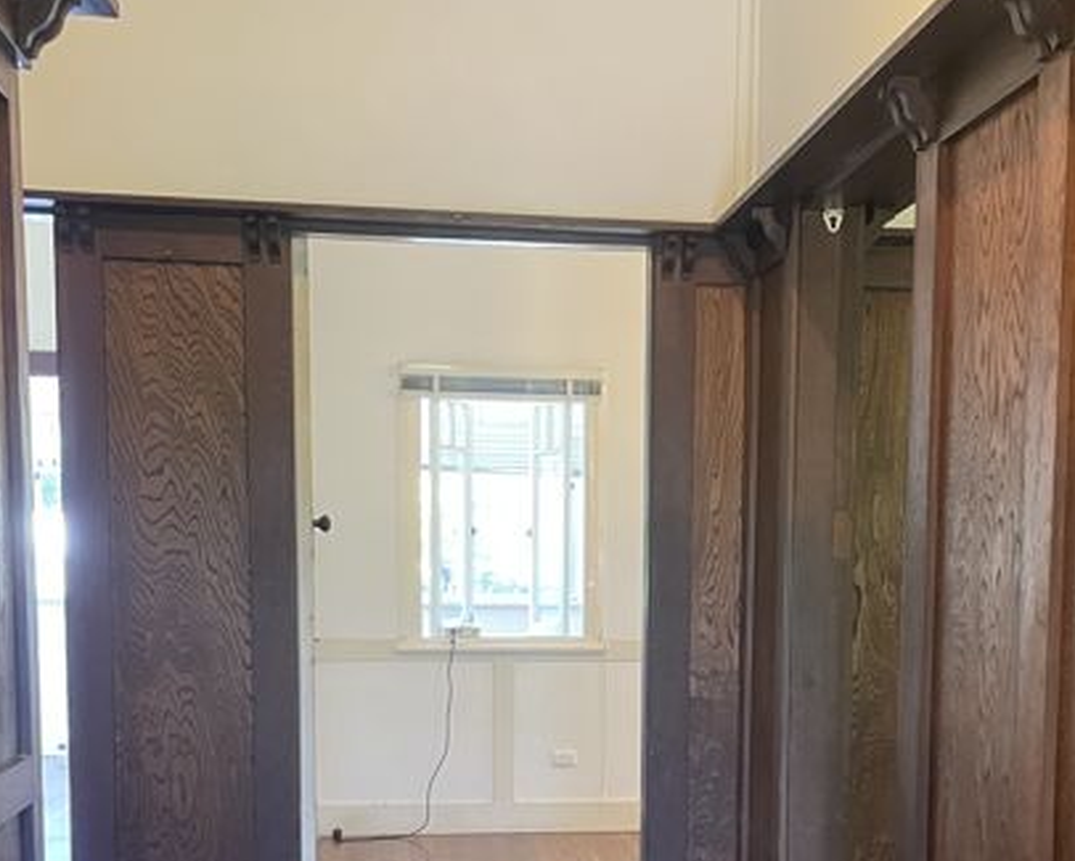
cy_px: 681
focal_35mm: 50
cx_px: 620
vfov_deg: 29.6
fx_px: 1591
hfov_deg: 37.2
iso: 320
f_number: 1.6
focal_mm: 4.2
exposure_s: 1/50
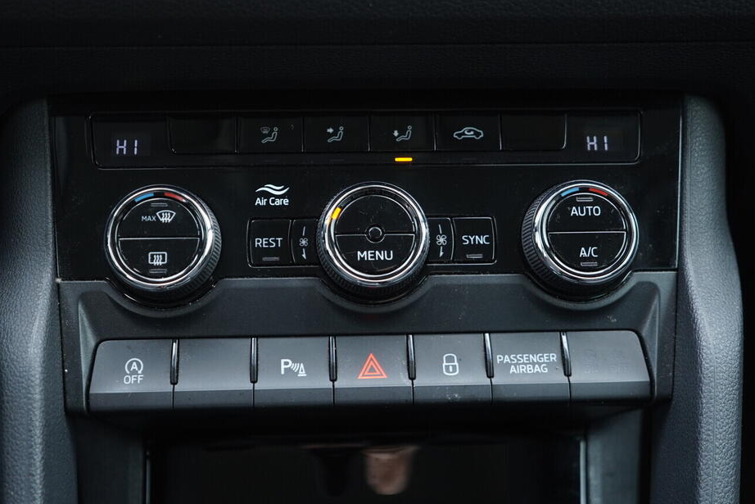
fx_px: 839
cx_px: 346
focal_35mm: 40
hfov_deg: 48.4
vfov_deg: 33.4
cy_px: 246
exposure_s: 1/40
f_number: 2.8
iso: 500
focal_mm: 24
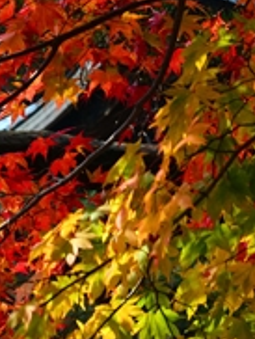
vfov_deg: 3.9
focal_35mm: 507
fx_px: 4968
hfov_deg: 2.9
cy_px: 214
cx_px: -54
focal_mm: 120
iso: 800
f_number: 10
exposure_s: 1/400
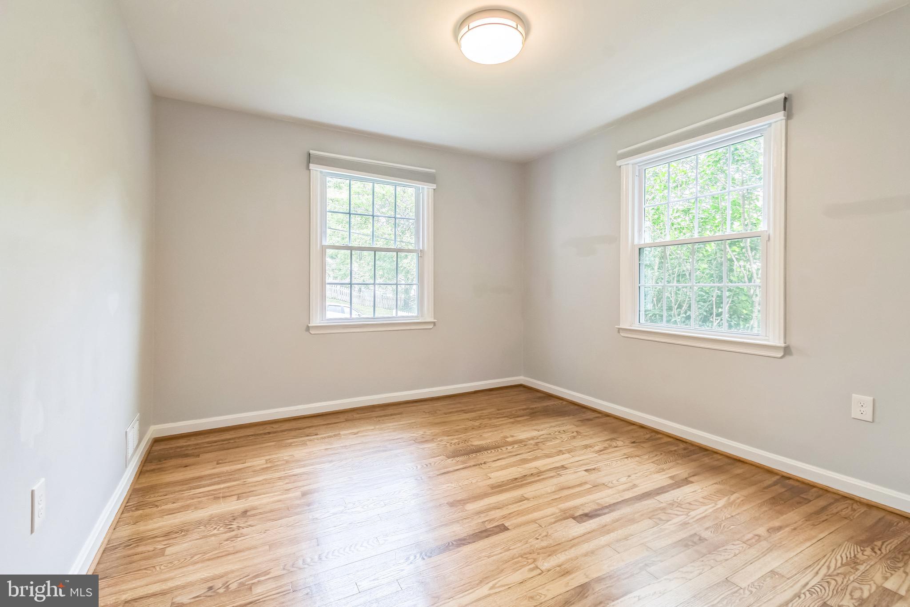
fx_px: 379
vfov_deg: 77.3
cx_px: 455
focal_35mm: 15
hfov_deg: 100.4
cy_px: 304
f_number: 8
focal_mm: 10
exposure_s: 1/15
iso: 200
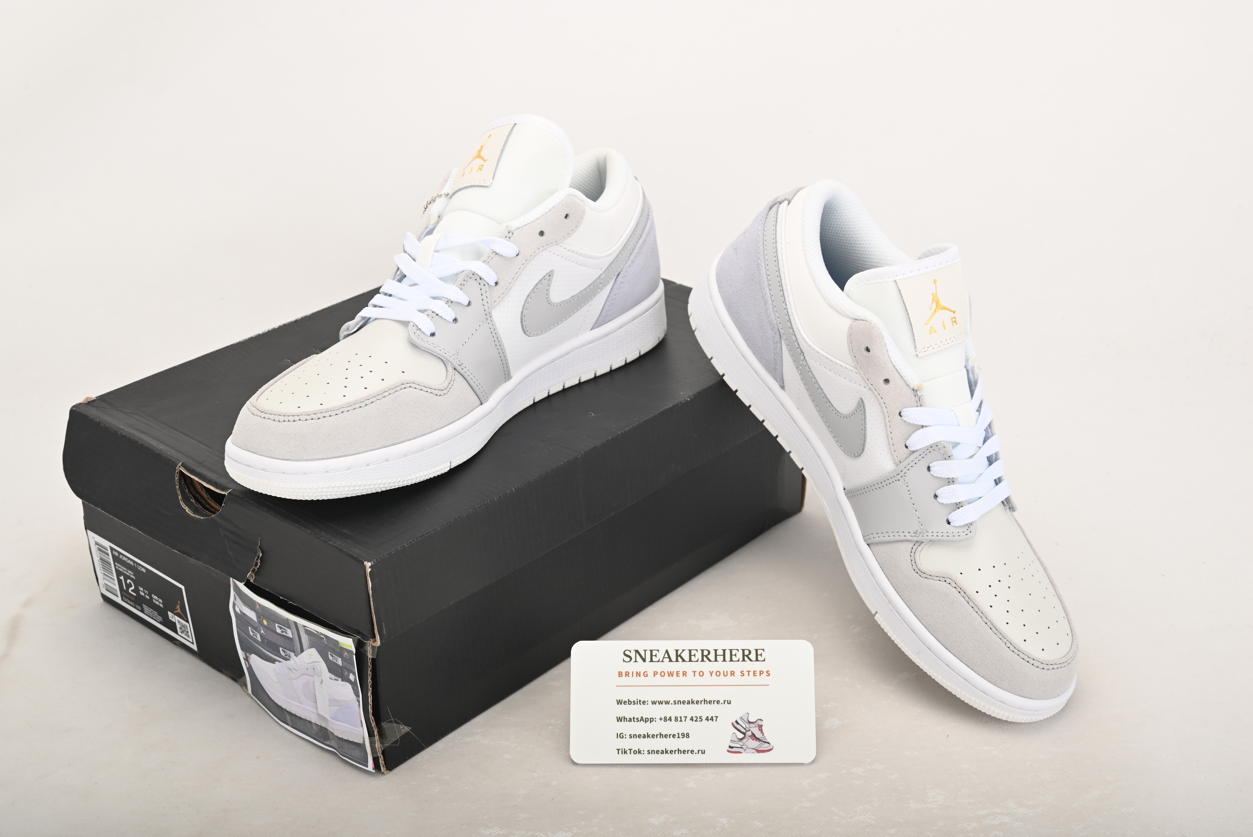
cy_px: 418
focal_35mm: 48
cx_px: 626
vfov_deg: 28.1
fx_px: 1671
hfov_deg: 41.1
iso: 100
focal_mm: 48
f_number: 11
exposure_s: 1/200
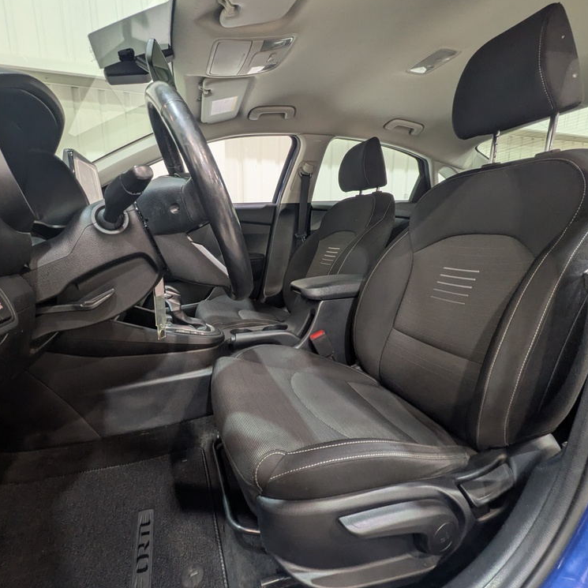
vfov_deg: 84.0
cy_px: 298
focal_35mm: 17
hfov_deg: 83.8
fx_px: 327
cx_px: 269
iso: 124
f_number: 2.2
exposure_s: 1/40
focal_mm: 1.83
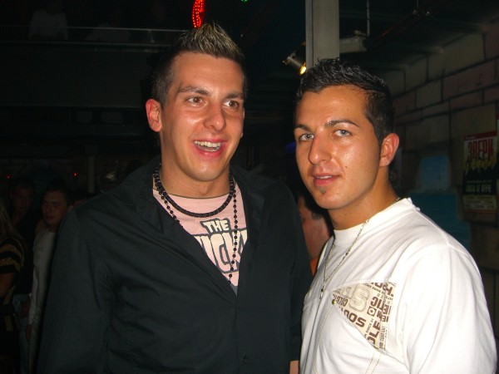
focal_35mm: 38
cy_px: 187
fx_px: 548
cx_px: 250
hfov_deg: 49.0
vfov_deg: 37.7
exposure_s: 1/60
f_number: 2.8
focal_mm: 7.9
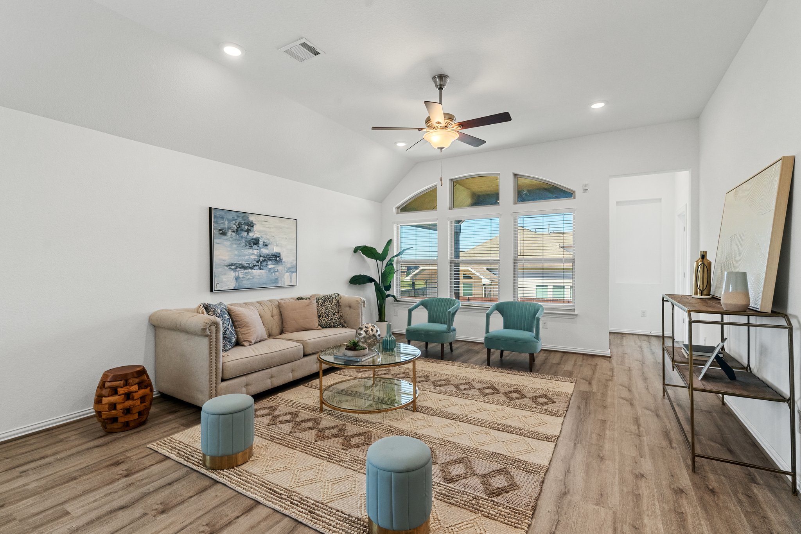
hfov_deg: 96.7
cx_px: 400
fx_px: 356
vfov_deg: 73.8
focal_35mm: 16
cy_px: 267
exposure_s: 1/50
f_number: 8
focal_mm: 16
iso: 2000
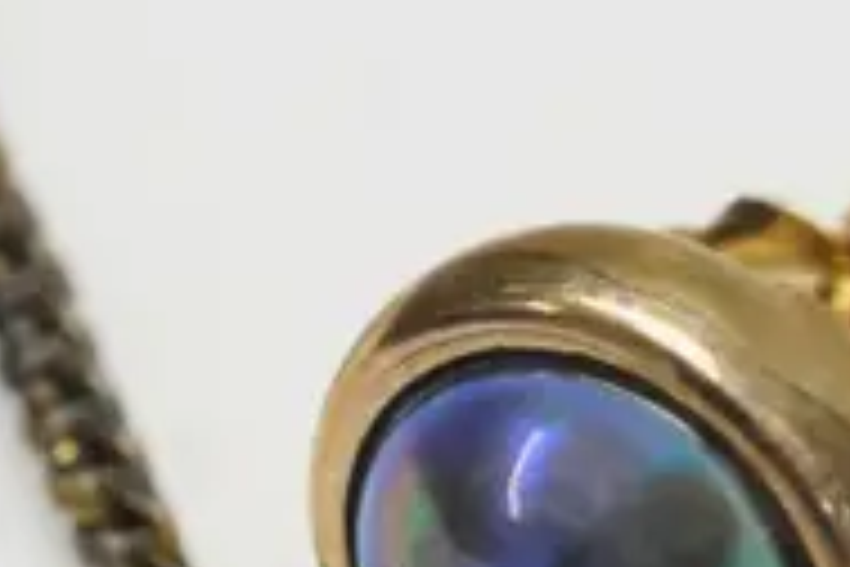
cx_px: 868
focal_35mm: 675
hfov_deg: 3.1
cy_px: 490
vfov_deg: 2.0
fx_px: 15936
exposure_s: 1/100
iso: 1600
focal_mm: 60
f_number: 5
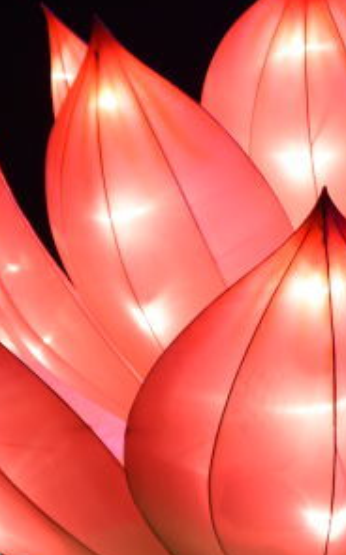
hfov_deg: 11.3
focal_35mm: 116
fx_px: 1753
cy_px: 419
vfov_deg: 17.9
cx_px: 224
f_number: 4
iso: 1000
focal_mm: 28
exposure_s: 1/40
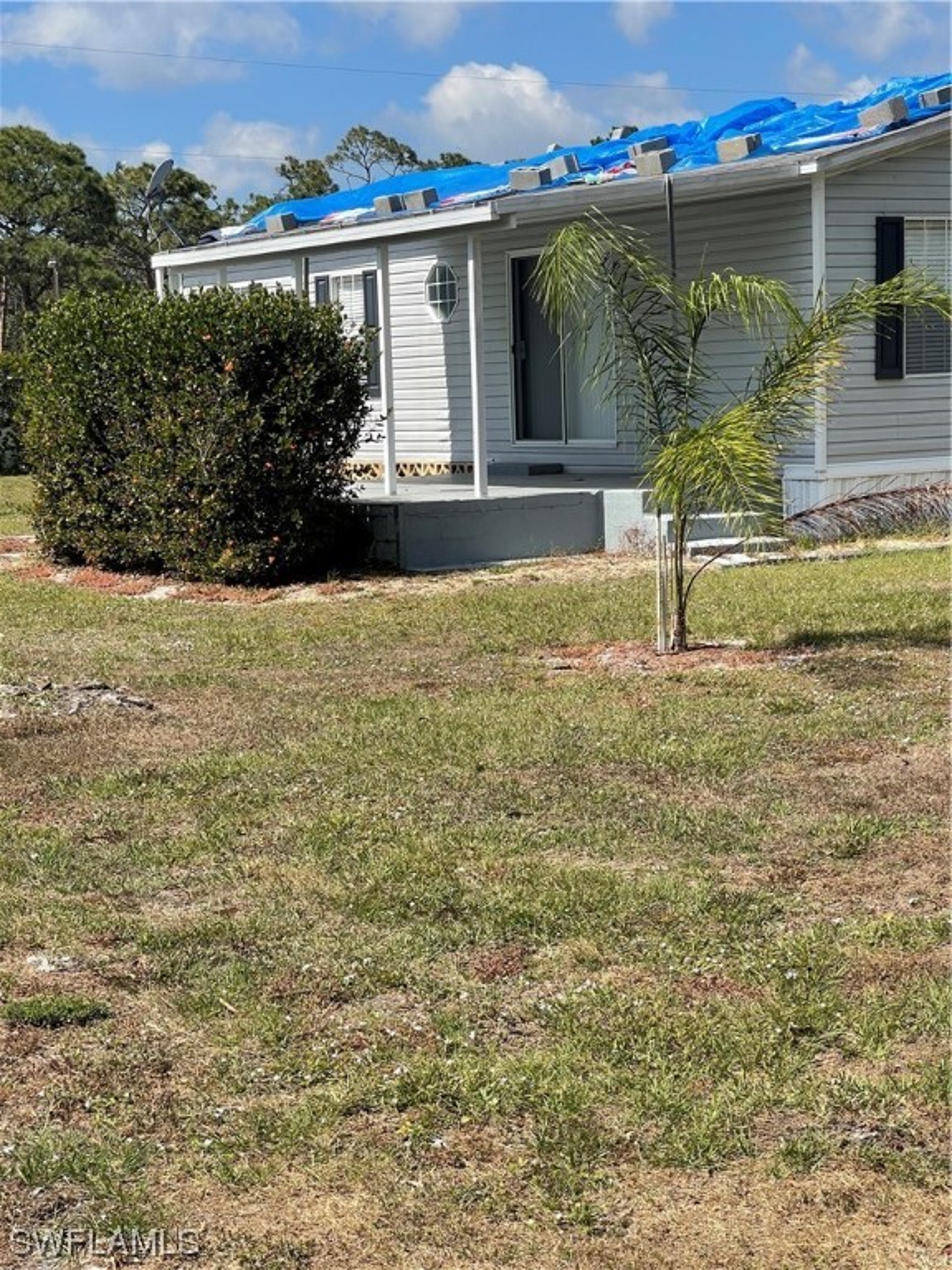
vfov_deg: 30.3
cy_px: 635
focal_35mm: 64
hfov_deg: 22.9
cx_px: 476
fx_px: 2347
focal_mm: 7.5
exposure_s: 1/1130
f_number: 2.2
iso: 20
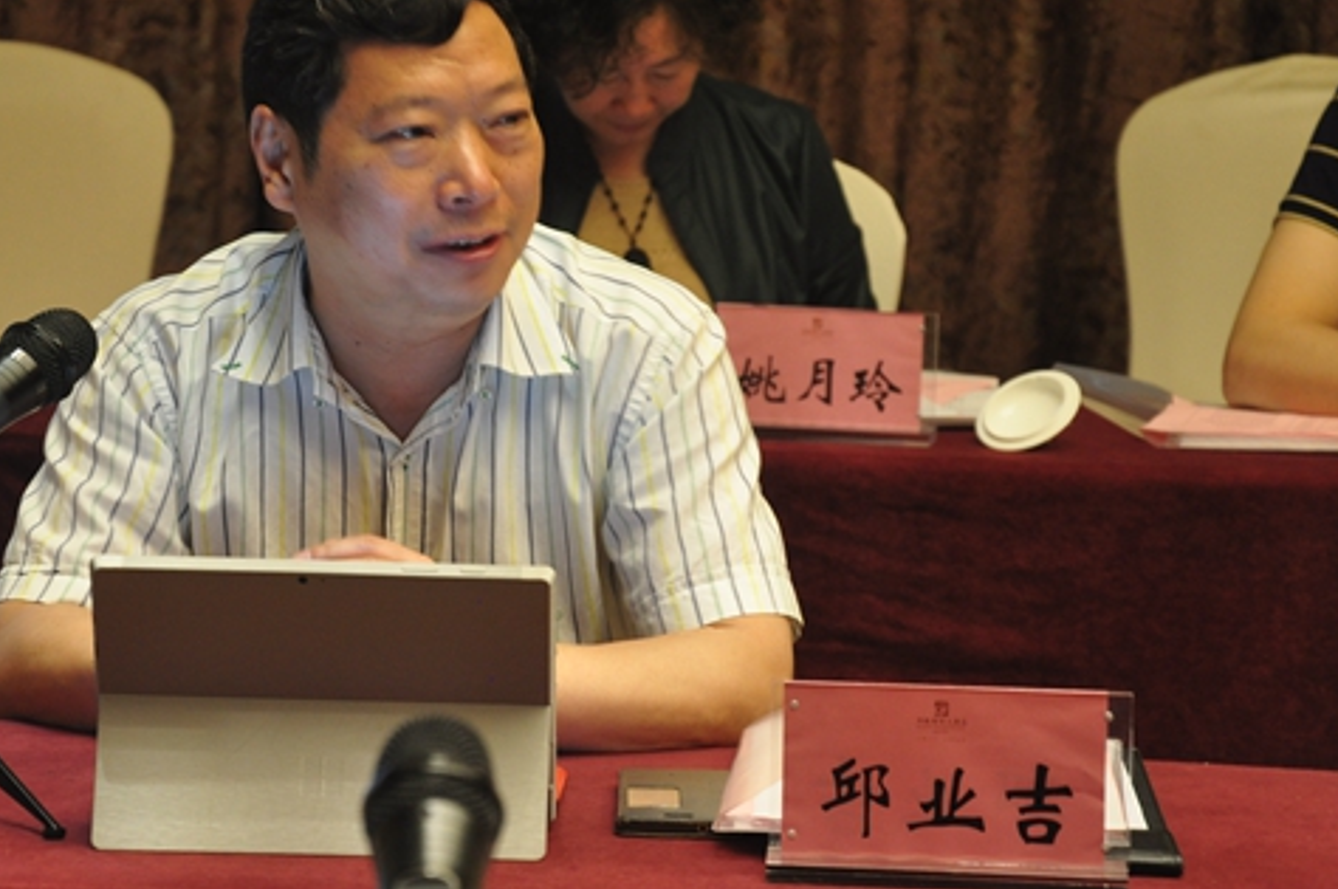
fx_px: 5643
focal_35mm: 152
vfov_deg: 9.0
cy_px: 453
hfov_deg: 13.5
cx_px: 517
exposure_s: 1/10
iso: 800
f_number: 5.6
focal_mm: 80
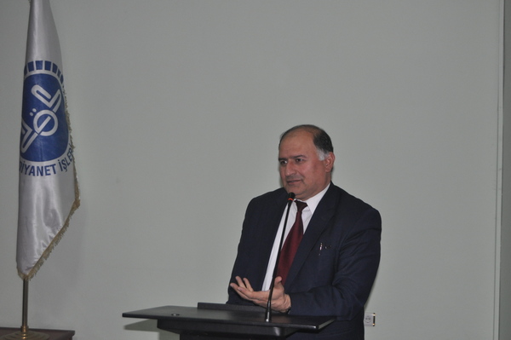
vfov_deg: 23.7
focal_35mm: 57
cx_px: 256
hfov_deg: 35.1
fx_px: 808
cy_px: 170
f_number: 4.8
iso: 800
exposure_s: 1/60
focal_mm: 38
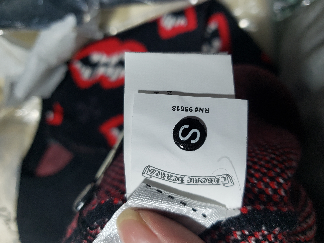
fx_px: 243
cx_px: 162
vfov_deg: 53.1
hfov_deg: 67.3
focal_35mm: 26
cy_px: 122
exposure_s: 1/144
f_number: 1.5
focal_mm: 4.3
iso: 50
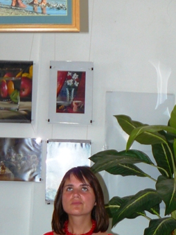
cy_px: 112
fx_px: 461
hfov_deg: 21.6
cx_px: 74
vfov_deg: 28.6
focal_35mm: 68
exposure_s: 1/30
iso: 100
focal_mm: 6
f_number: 2.8
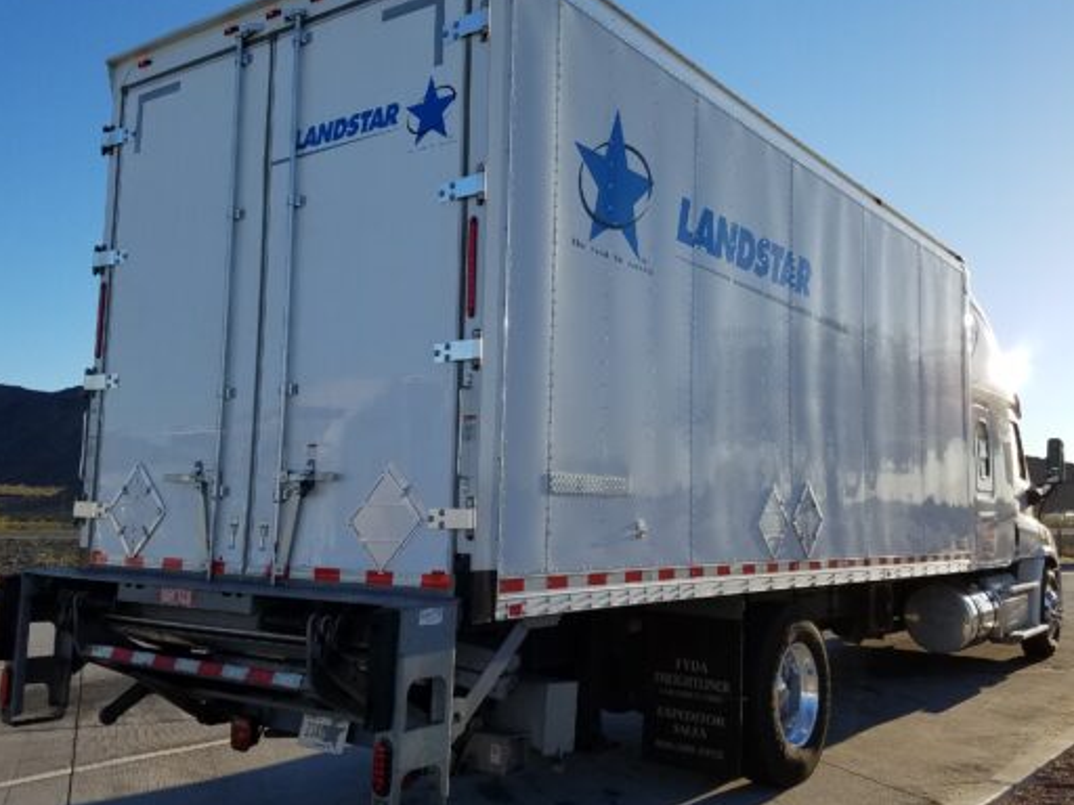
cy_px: 382
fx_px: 1024
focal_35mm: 33
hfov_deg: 55.3
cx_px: 568
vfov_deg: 42.9
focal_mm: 4.2
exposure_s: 1/2012
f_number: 1.7
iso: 50
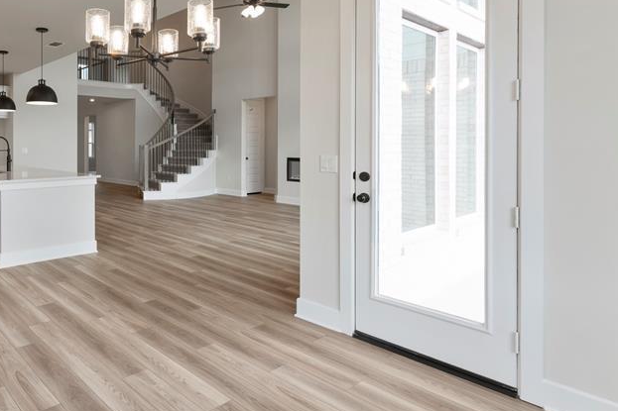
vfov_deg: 54.4
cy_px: 152
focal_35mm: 23
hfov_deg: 69.3
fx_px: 395
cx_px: 131
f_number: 8
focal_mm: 14
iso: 100
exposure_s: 1/100
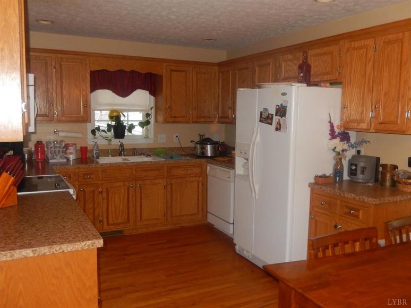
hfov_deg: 56.8
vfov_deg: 44.1
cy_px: 154
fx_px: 380
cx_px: 206
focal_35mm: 32
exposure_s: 1/30
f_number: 3.8
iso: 400
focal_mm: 5.7
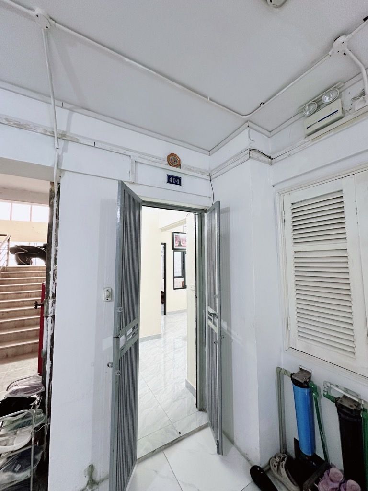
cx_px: 184
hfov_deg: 85.7
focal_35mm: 14
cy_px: 246
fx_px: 198
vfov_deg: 102.1
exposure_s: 1/51
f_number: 2.2
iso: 160
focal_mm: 2.22
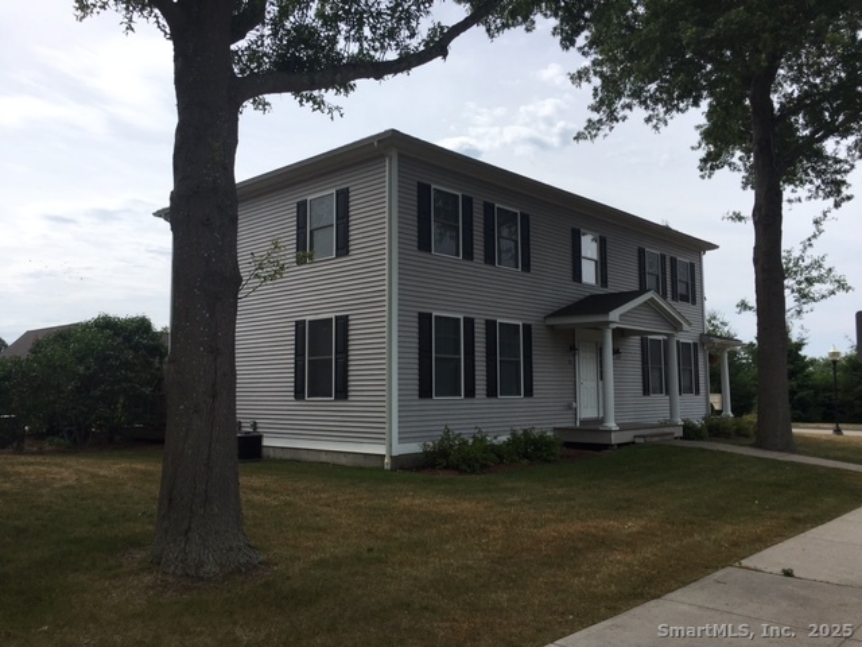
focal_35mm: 29
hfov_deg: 61.7
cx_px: 431
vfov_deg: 48.2
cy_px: 324
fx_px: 722
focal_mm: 4.15
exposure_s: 1/2262
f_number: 2.2
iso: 25
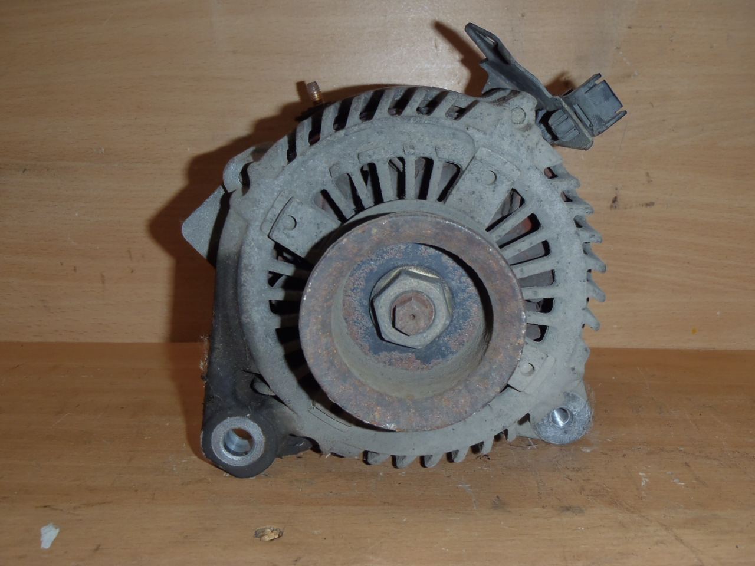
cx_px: 378
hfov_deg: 49.0
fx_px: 829
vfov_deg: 37.7
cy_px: 283
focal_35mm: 38
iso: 100
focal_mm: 6.83
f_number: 4.6
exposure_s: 1/40
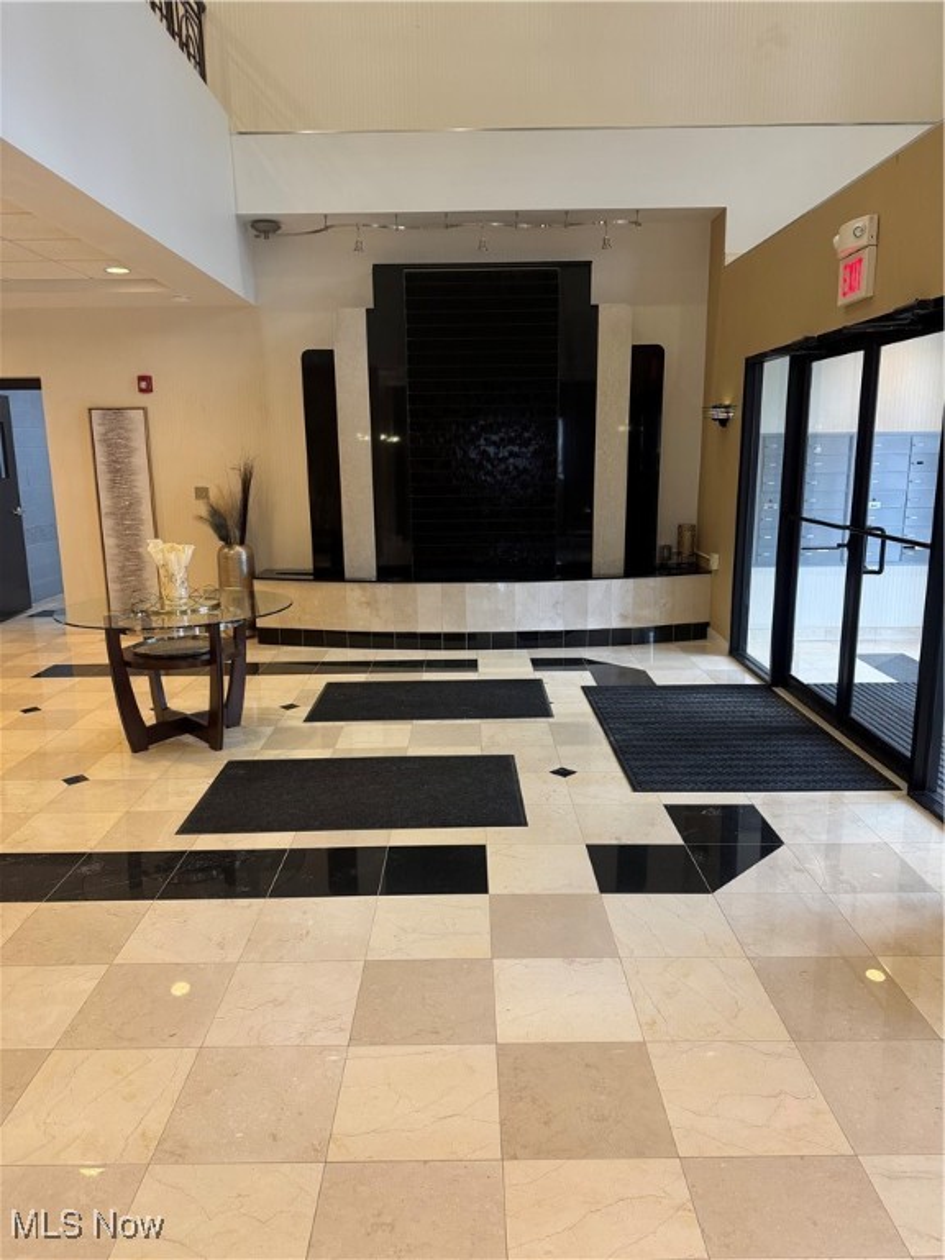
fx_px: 874
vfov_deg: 71.6
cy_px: 630
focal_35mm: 24
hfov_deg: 56.8
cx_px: 472
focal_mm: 6.76
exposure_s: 1/60
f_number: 1.78
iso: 200
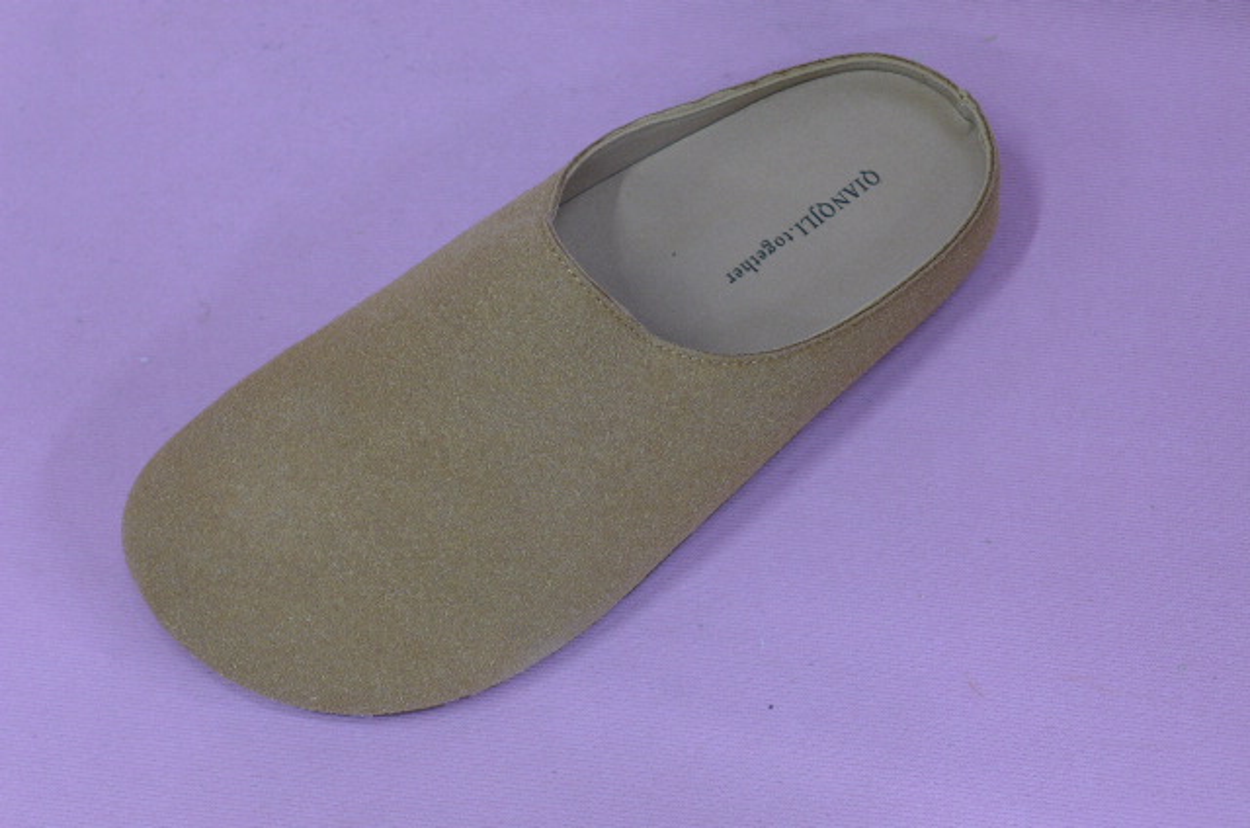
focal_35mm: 65
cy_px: 414
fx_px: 2252
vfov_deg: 20.8
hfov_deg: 31.0
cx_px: 625
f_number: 2
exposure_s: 1/100
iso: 250
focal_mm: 12.8
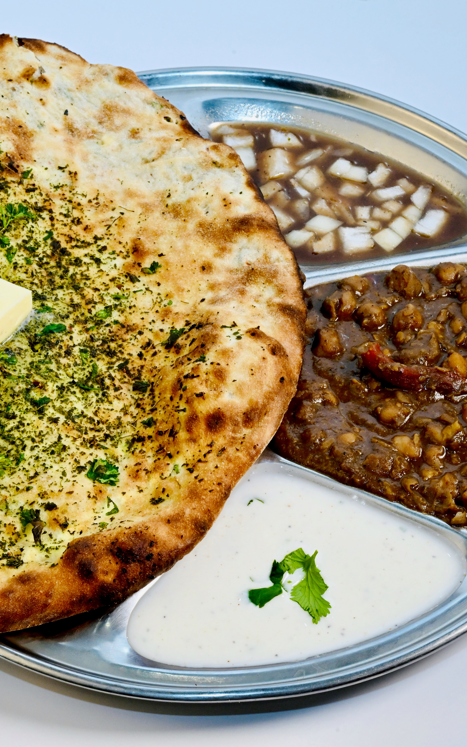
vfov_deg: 20.0
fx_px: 2118
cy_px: 374
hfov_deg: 12.6
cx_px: 146
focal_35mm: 104
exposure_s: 1/80
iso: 1100
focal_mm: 68
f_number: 20
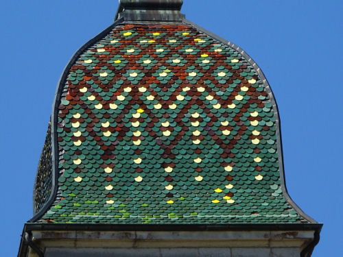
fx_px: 1922
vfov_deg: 7.7
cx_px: 172
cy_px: 128
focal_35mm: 194
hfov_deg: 10.2
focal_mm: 33.17
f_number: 6.3
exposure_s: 1/320
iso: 80
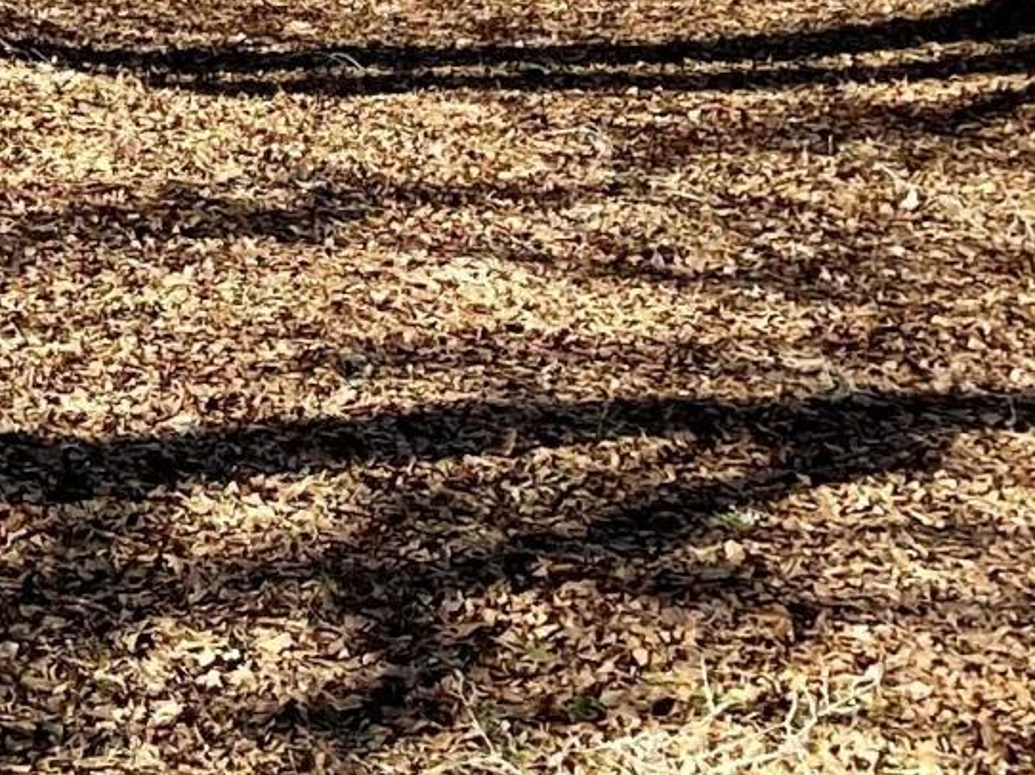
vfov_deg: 10.1
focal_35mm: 144
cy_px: -239
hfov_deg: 12.5
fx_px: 4304
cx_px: -831
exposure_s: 1/1238
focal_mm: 5.1
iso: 32
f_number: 1.6
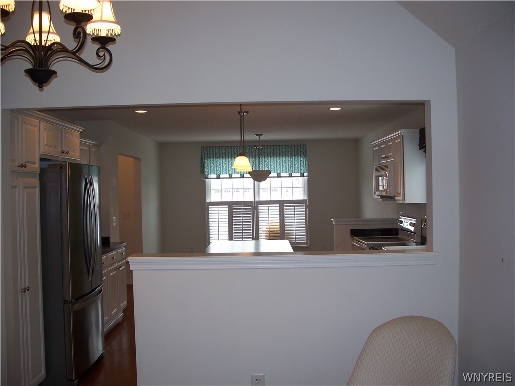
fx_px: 550
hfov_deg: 50.1
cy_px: 193
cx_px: 258
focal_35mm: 37
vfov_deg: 38.7
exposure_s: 1/60
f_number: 2.8
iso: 125
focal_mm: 7.8
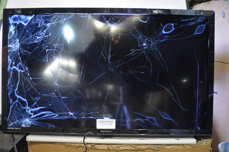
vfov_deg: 39.9
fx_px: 210
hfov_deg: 57.3
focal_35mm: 33
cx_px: 114
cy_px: 76
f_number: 3.8
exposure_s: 1/30
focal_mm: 22
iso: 1250
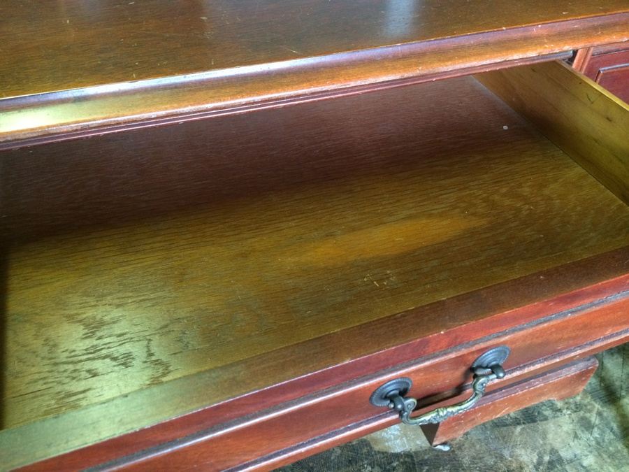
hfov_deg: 60.0
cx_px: 314
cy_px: 236
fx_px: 545
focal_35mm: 30
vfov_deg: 46.8
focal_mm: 4.12
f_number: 2.2
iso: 320
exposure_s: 1/20
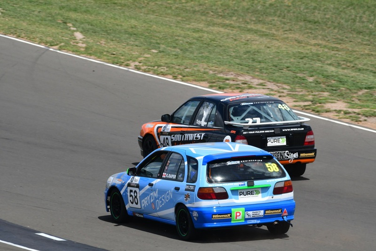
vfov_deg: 3.0
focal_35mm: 465
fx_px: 4858
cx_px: 188
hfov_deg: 4.4
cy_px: 126
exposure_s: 1/640
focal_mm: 310
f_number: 10
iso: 250
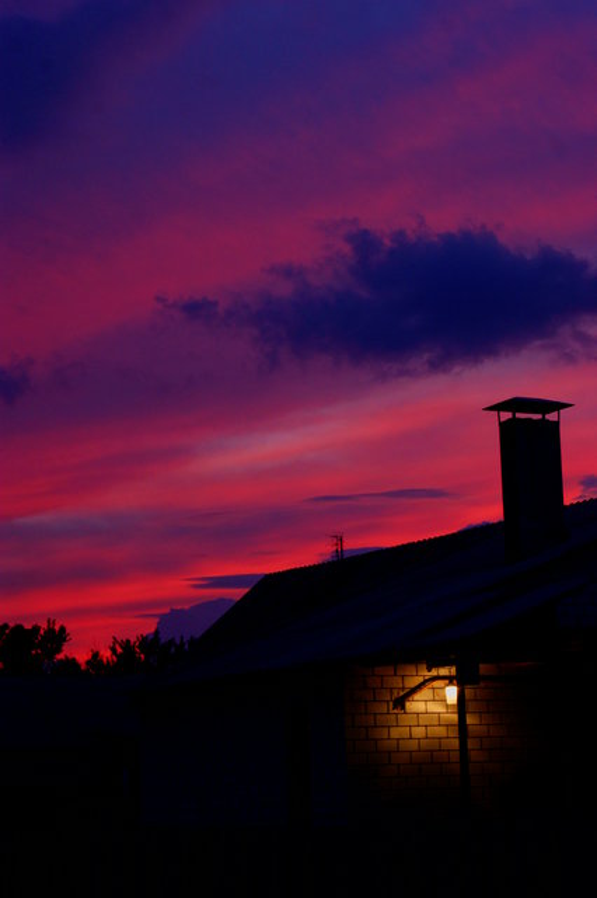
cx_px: 298
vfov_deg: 24.6
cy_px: 449
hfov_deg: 16.5
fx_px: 2054
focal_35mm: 82
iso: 400
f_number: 9
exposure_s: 1/13
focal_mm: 55
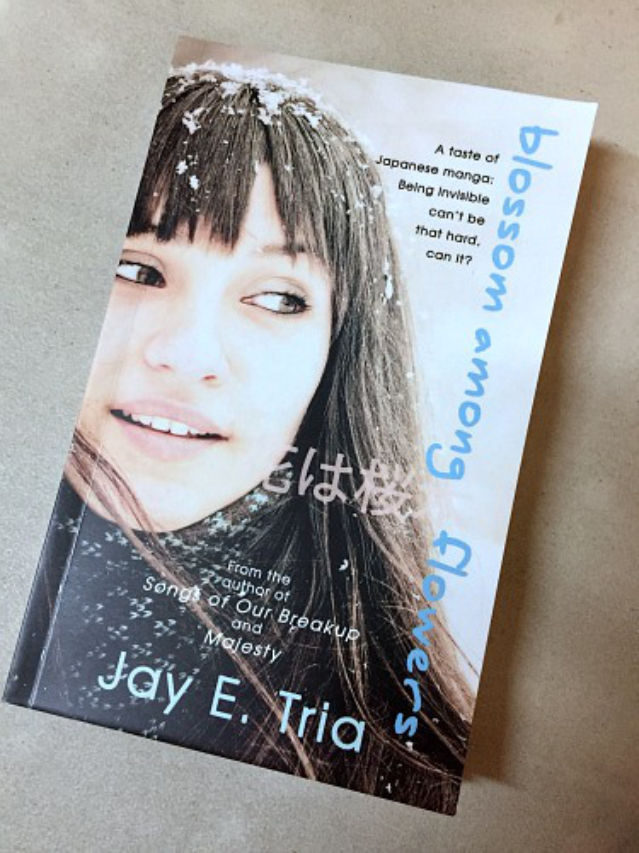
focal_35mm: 29
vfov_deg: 61.7
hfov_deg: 48.2
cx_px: 320
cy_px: 426
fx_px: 714
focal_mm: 4.15
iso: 250
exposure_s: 1/17
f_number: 2.2
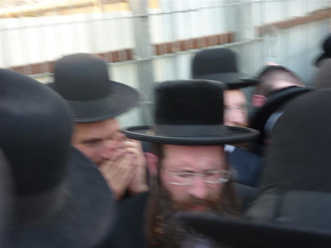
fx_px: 459
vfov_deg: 30.3
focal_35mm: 48
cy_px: 124
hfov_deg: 39.7
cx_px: 166
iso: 100
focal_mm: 7.9
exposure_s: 1/30
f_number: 3.8
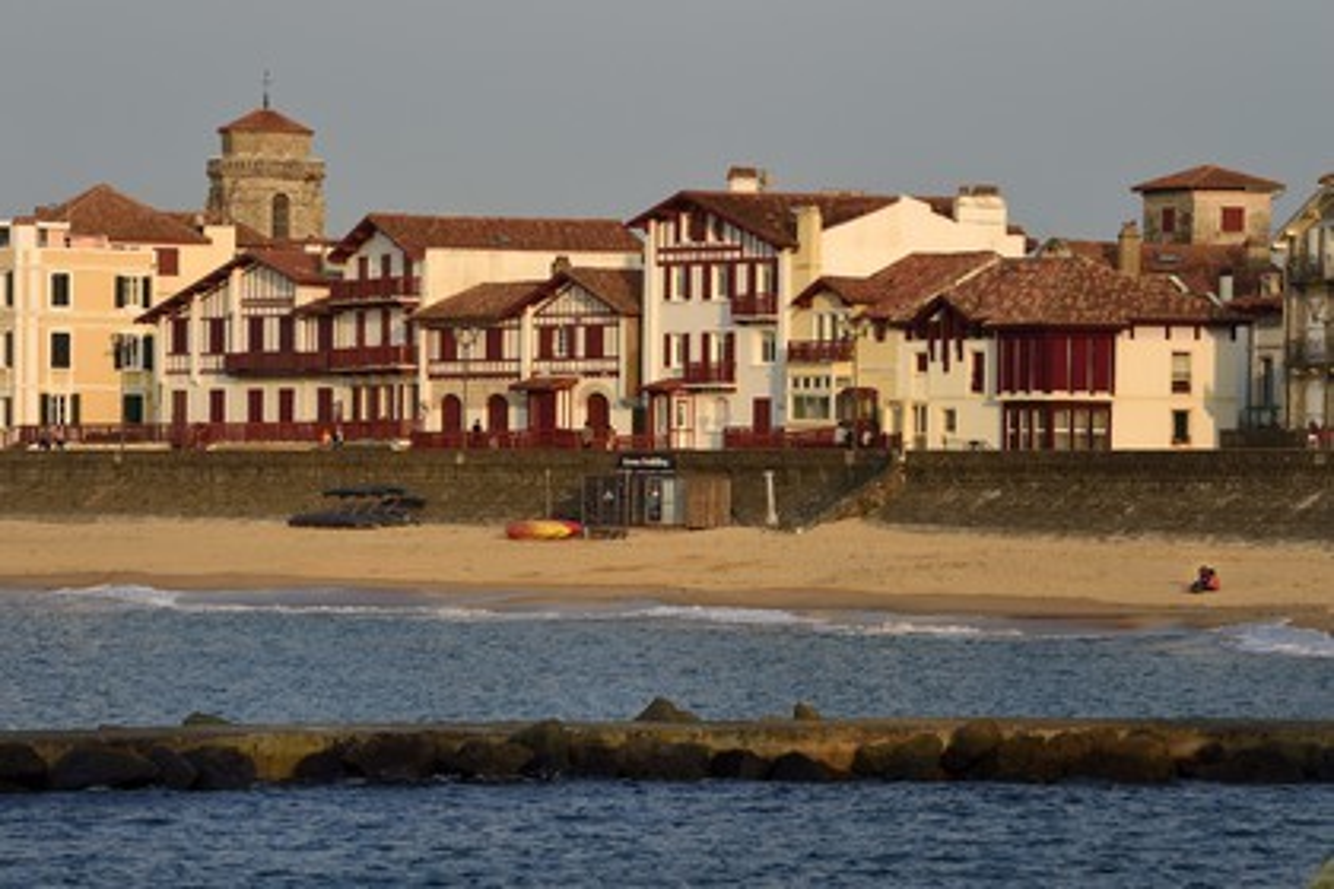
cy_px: 444
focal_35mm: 190
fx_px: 7040
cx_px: 667
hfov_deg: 10.8
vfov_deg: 7.2
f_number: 10
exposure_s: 1/200
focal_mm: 190
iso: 200
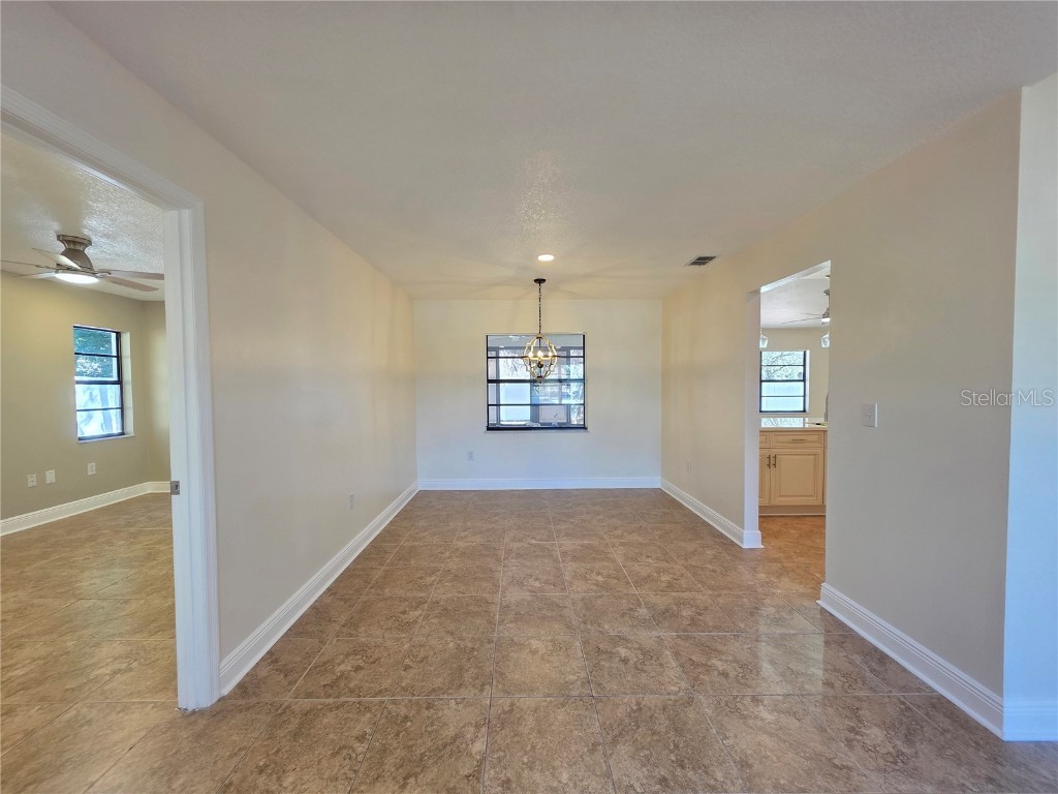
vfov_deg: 89.9
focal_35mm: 13
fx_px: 397
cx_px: 529
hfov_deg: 106.2
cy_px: 397
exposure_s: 1/120
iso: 160
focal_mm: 2.2
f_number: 1.9
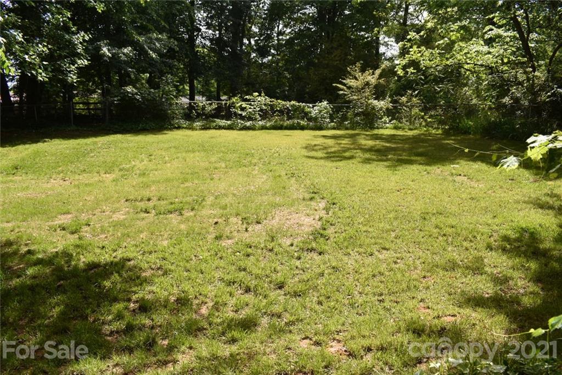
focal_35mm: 30
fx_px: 468
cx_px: 281
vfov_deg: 43.6
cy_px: 188
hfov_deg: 61.9
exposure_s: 1/250
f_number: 8
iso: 180
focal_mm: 20
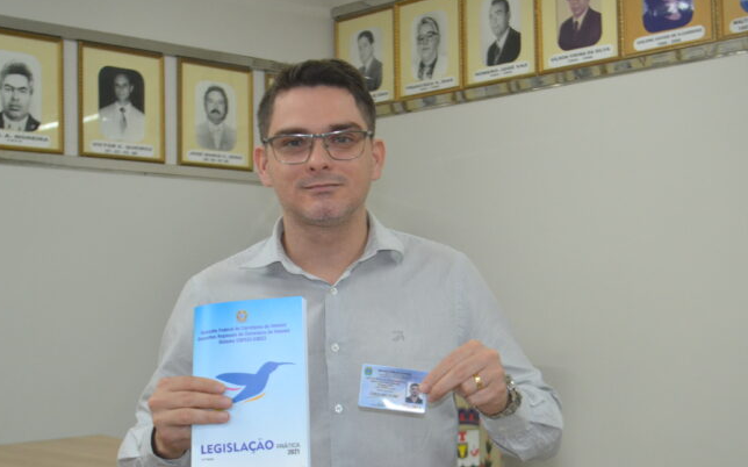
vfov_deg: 22.7
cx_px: 384
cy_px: 246
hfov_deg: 35.7
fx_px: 1162
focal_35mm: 57
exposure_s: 1/60
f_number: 4.8
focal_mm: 32
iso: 1800
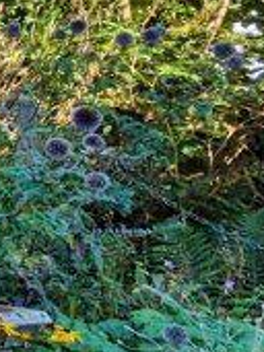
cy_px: 65
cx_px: -555
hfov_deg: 10.8
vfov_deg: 22.9
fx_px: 855
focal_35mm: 84
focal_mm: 1.83
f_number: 2.2
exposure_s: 1/724
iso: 45
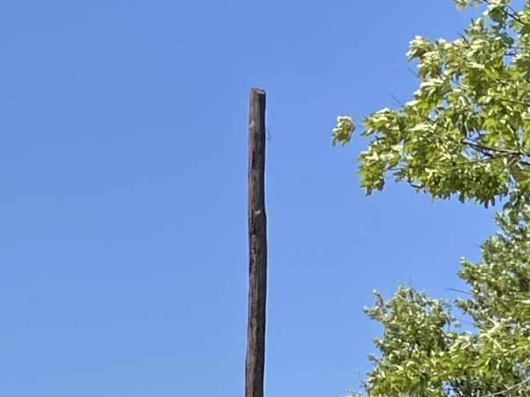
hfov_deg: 13.7
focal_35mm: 142
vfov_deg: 9.5
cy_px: 874
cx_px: -33
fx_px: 2173
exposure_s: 1/1350
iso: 32
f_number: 1.8
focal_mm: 3.99
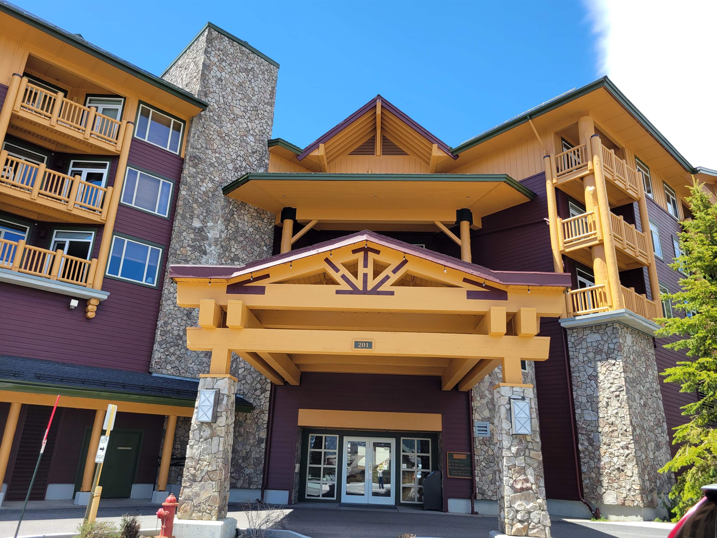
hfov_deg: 67.3
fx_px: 539
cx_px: 358
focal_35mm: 26
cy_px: 269
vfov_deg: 53.1
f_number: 1.8
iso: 40
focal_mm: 5.4
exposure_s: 1/873
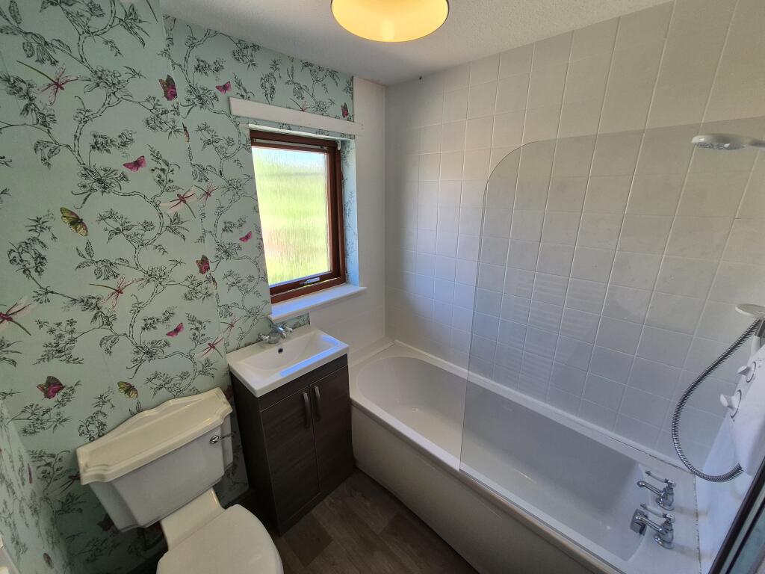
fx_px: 287
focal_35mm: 13
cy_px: 287
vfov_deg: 89.9
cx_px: 382
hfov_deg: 106.2
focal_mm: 1.74
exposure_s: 1/100
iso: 64
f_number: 2.2
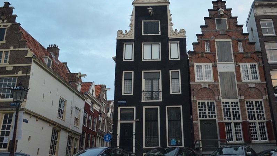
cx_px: 161
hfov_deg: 55.0
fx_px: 264
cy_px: 59
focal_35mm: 36
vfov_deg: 32.7
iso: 1600
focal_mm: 18
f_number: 3.5
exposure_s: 1/200
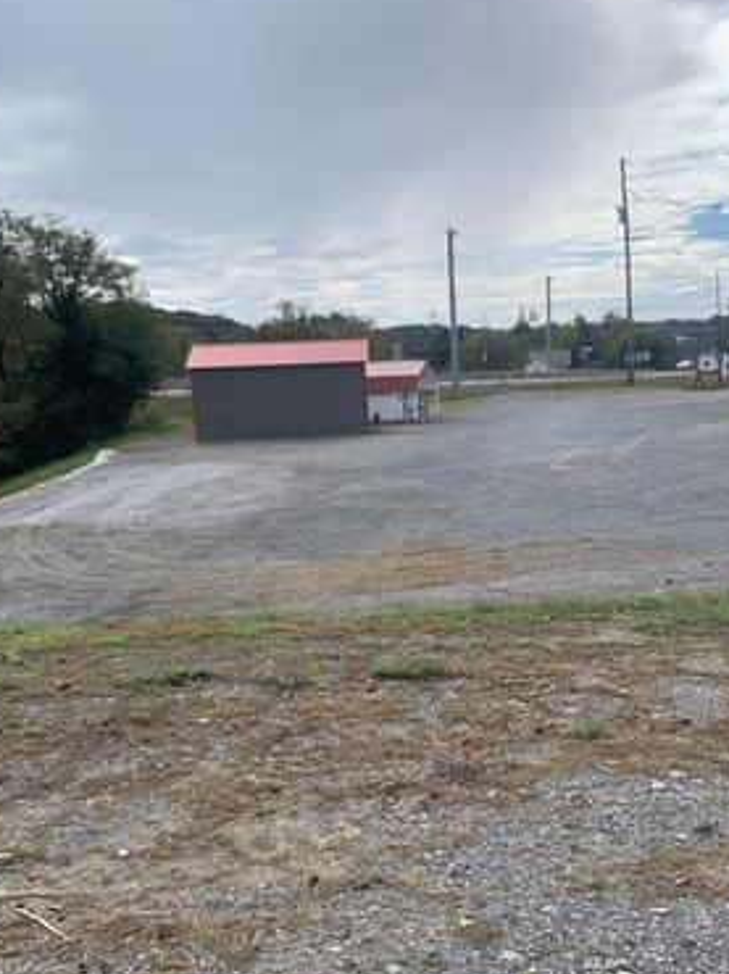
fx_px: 1265
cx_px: 508
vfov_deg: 42.0
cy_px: 550
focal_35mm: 45
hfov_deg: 31.8
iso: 25
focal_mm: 4.25
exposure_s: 1/2160
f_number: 1.8
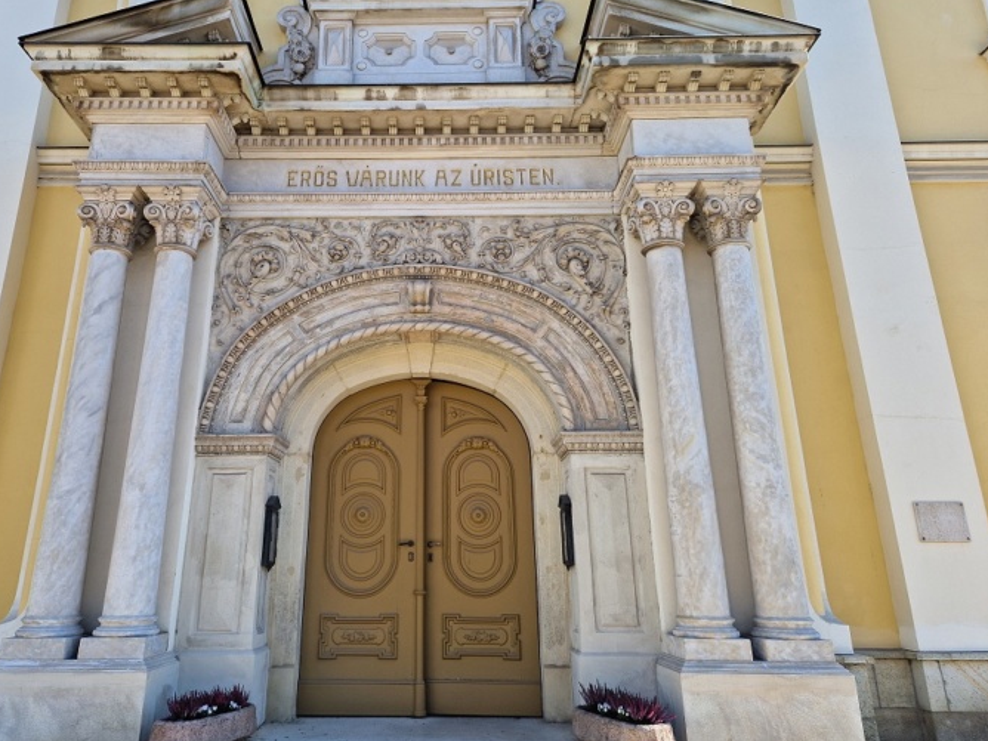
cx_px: 433
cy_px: 333
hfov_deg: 67.1
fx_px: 742
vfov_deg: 53.0
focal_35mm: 26
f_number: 1.8
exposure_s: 1/528
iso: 50
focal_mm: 5.4
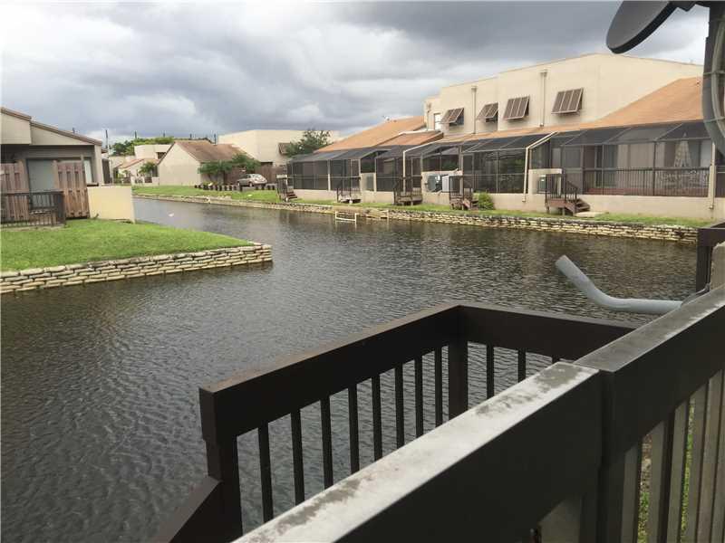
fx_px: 607
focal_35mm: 29
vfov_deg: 48.2
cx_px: 362
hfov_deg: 61.7
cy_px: 272
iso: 32
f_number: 2.2
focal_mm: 4.15
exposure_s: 1/455
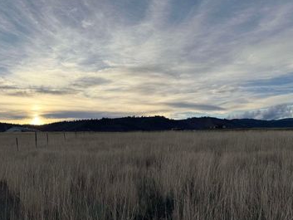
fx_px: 288
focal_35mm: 34
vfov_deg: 41.3
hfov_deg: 53.6
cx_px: 176
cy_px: 147
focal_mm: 6.76
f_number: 1.78
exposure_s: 1/4673
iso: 80
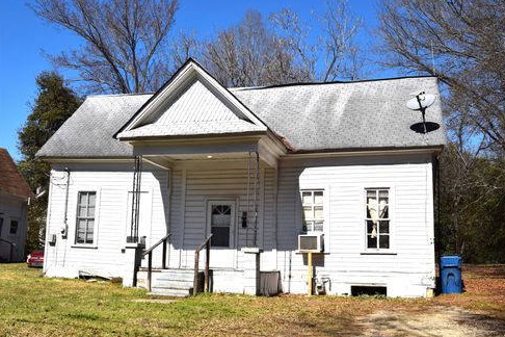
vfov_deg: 35.9
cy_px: 168
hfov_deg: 51.9
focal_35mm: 37
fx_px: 519
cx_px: 254
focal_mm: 24
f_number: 11
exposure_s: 1/500
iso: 200
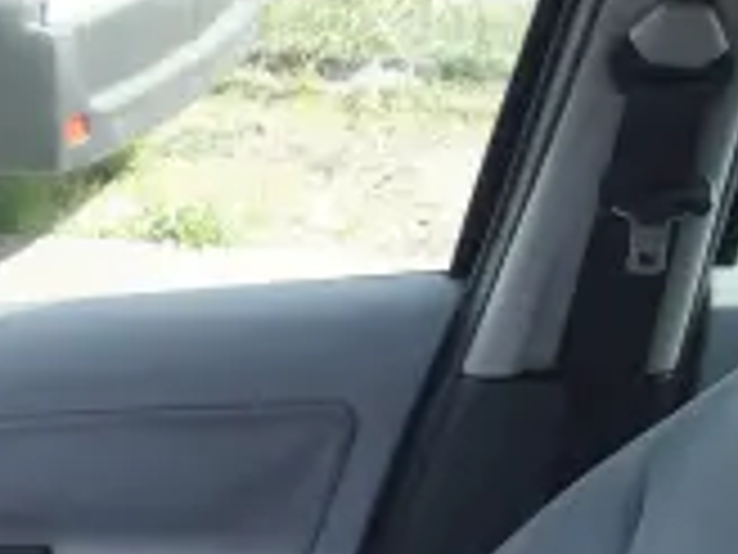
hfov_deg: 17.4
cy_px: 784
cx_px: -396
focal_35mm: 101
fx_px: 2153
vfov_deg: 13.9
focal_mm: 18
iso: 100
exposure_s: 1/80
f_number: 5.6
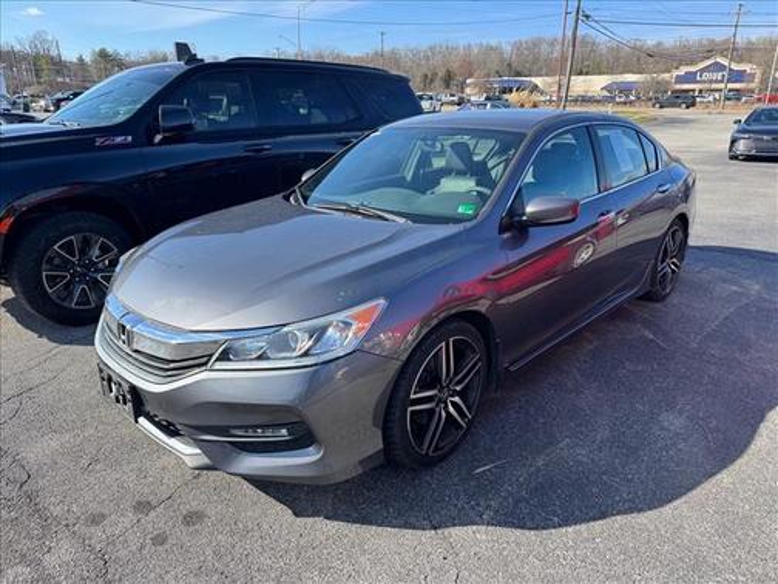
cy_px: 292
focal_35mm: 24
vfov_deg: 56.8
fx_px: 539
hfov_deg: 71.6
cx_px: 389
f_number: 1.78
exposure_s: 1/1366
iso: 80
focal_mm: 6.76
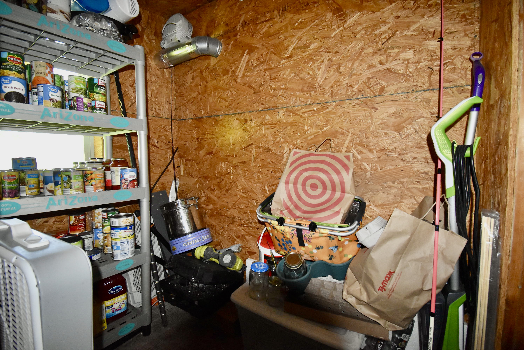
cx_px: 262
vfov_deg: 77.4
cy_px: 175
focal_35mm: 15
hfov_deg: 100.3
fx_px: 218
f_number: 4.5
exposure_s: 1/60
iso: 2500
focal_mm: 10
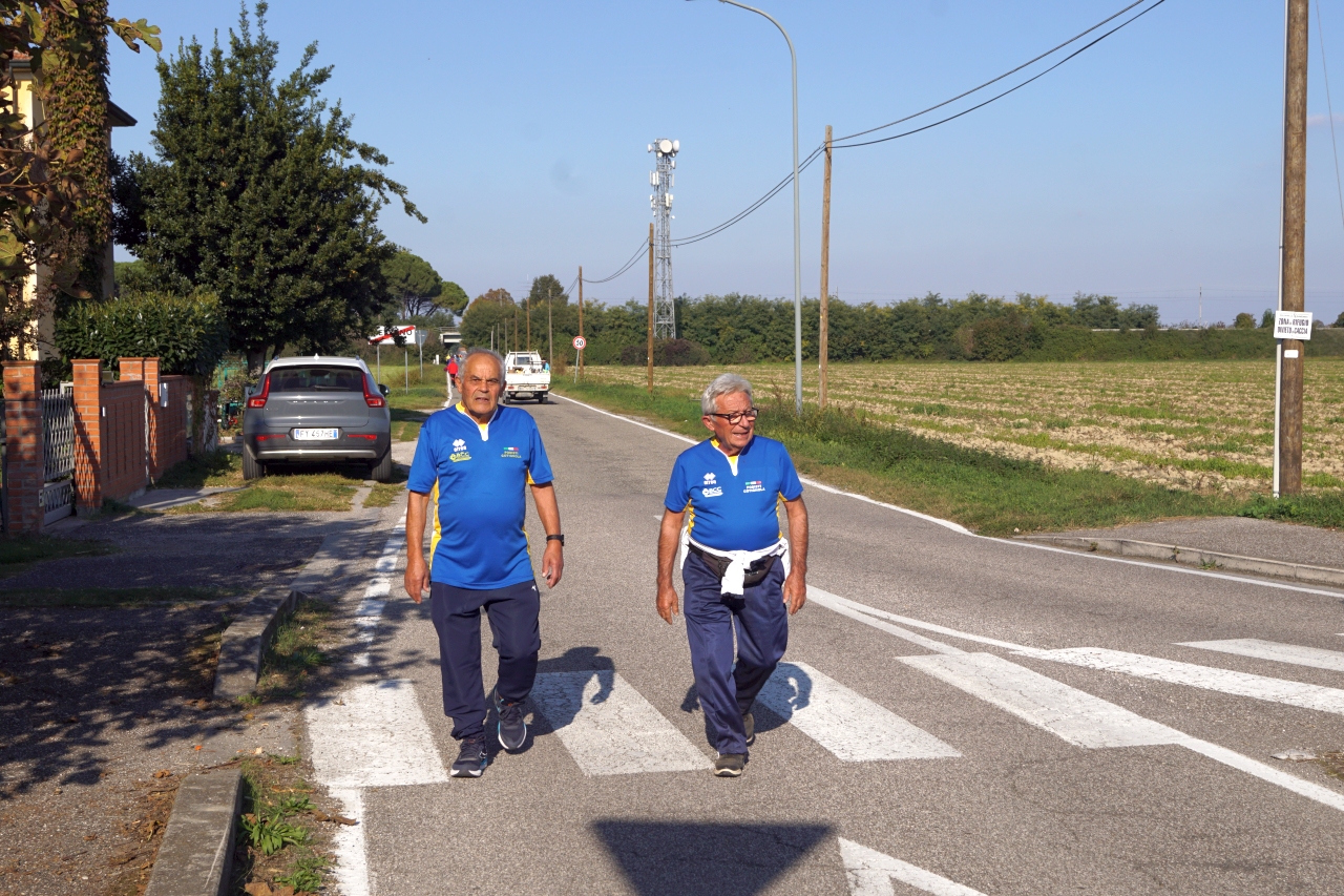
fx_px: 1960
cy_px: 448
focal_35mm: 52
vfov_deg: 25.7
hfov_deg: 37.9
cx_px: 672
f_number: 11
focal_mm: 35
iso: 100
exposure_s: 1/250
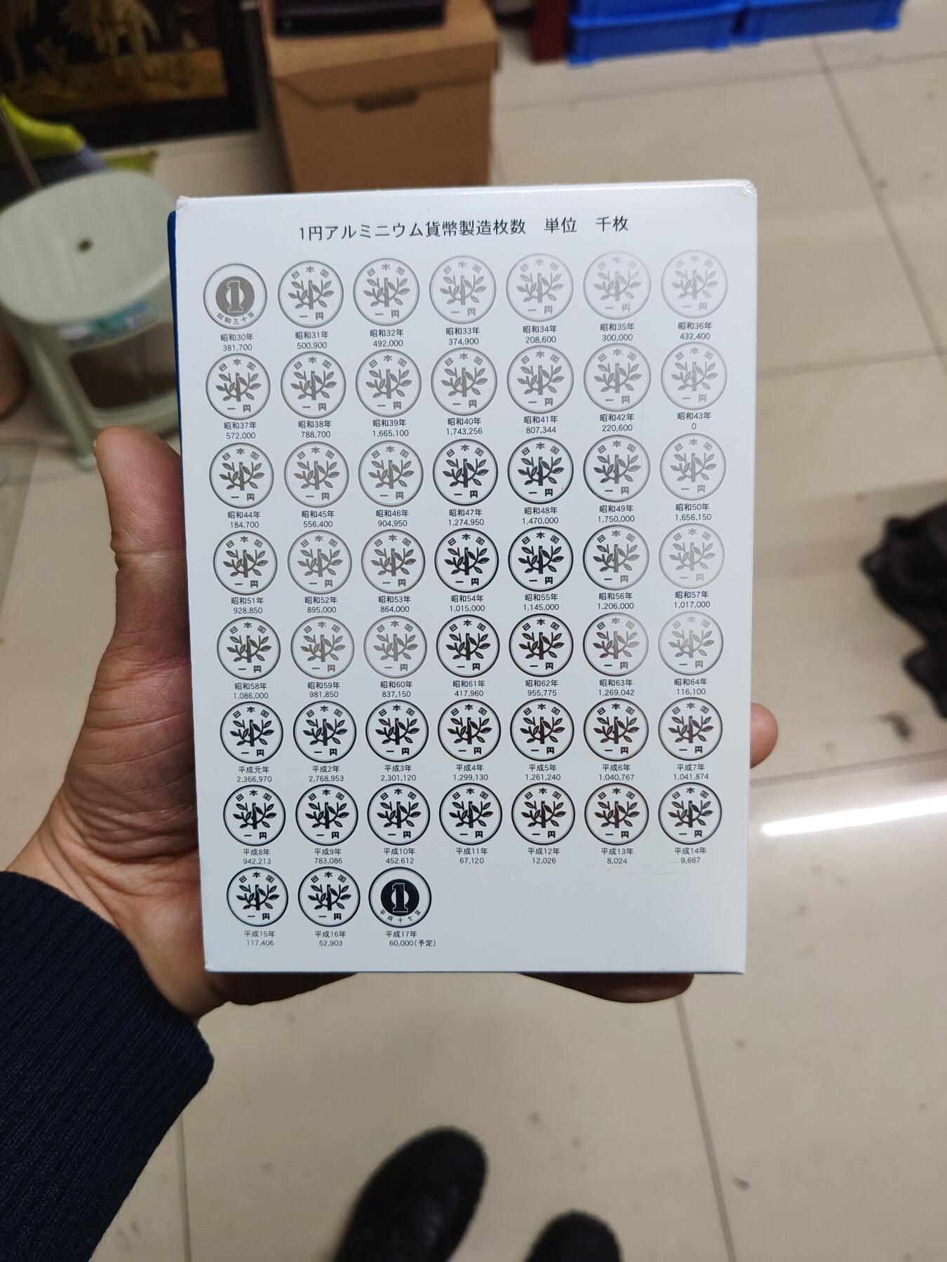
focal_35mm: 26
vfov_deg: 67.3
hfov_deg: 53.1
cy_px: 631
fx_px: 948
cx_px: 474
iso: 910
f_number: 1.88
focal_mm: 4.84
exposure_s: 1/100
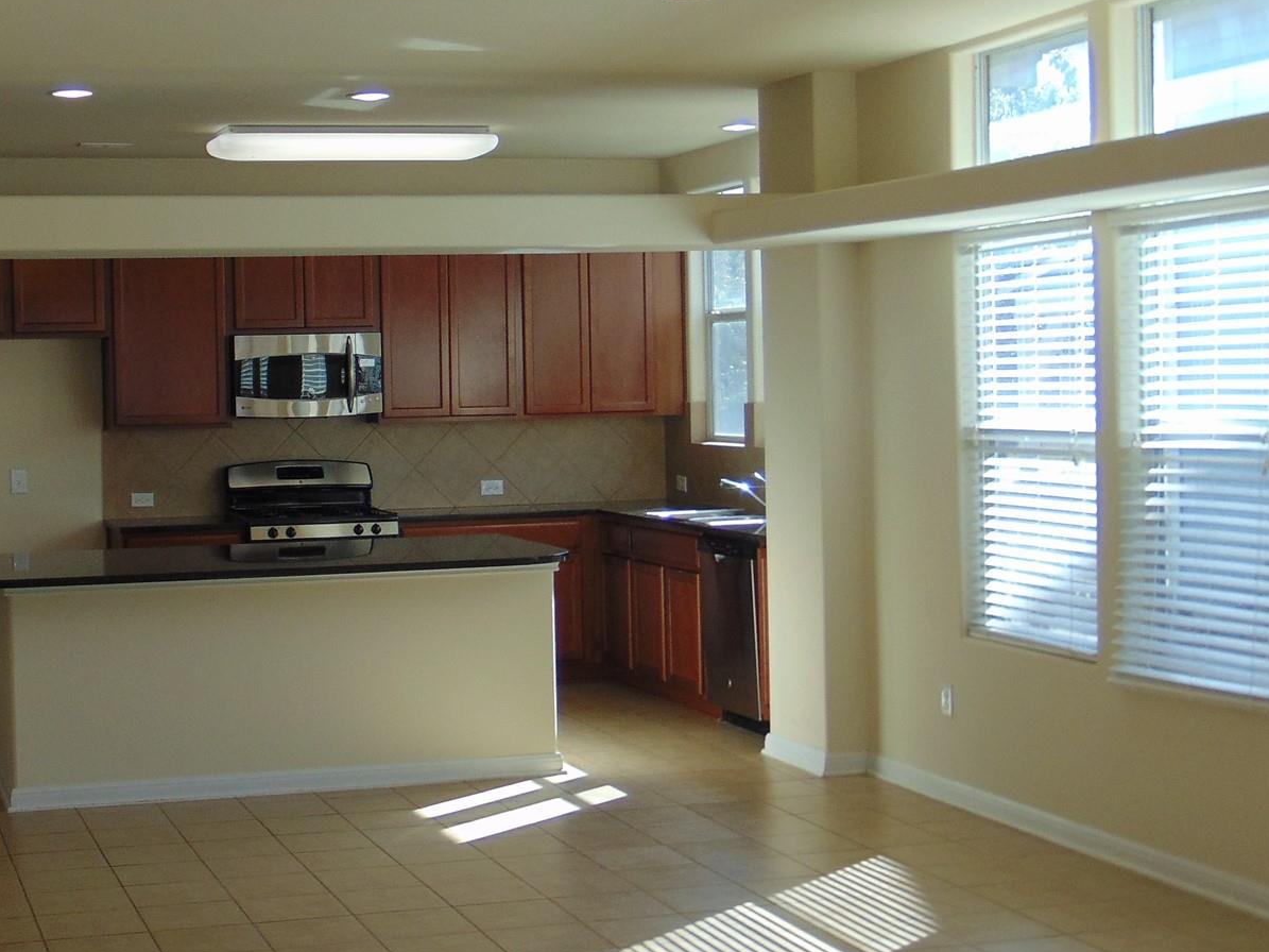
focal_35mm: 60
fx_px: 2199
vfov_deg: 24.4
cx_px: 390
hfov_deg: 31.8
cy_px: 446
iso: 80
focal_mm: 6.3
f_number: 3.2
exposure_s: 1/160
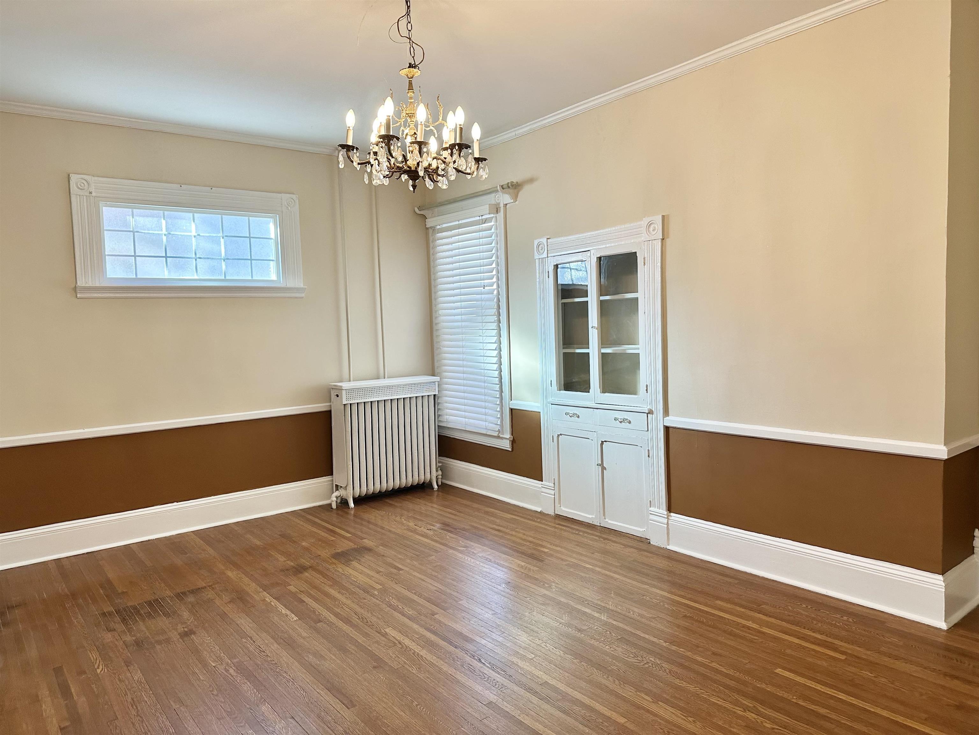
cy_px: 368
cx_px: 490
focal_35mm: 24
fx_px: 679
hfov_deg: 71.6
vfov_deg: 56.8
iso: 160
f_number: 1.78
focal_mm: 6.86
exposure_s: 1/60
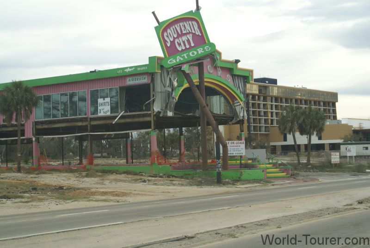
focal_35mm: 75
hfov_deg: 27.0
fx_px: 772
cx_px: 185
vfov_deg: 18.2
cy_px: 124
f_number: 7.1
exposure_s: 1/80
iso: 100
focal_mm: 50
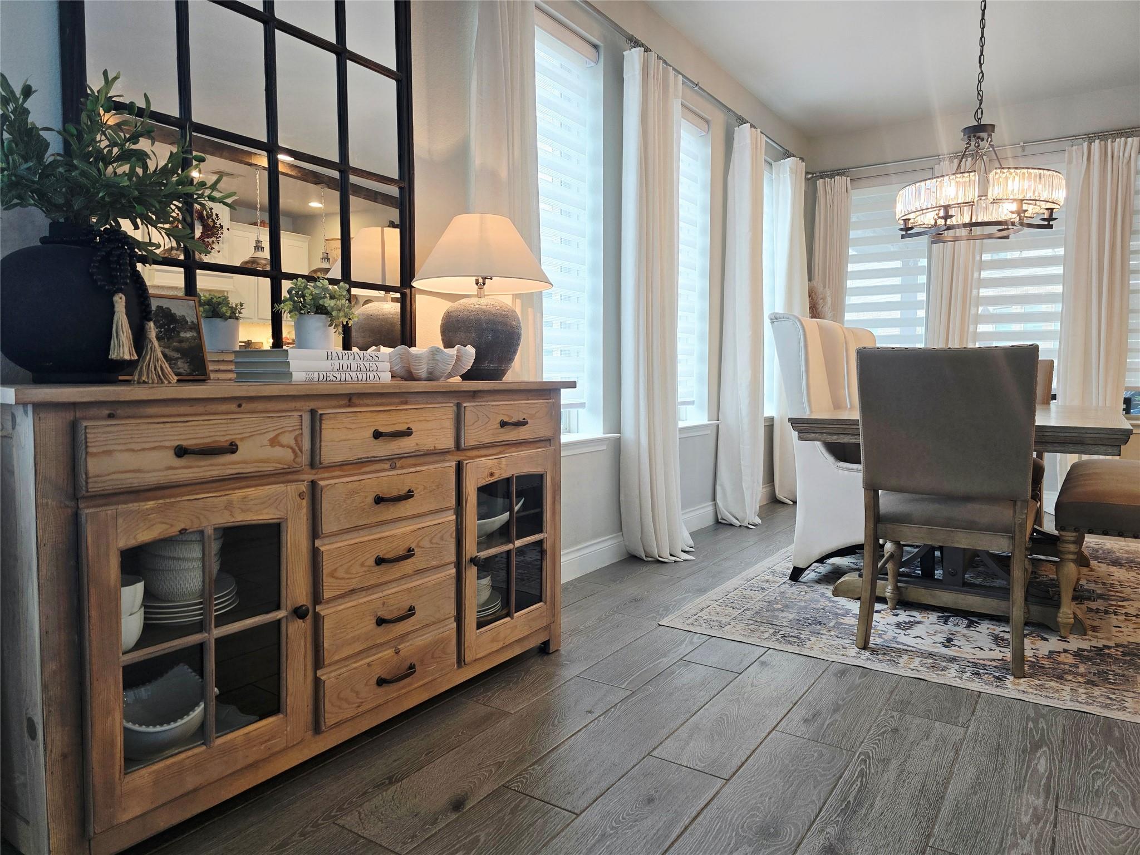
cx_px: 570
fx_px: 757
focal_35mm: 23
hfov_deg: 73.9
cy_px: 428
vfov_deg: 58.9
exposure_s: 1/120
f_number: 1.7
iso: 100
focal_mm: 6.3
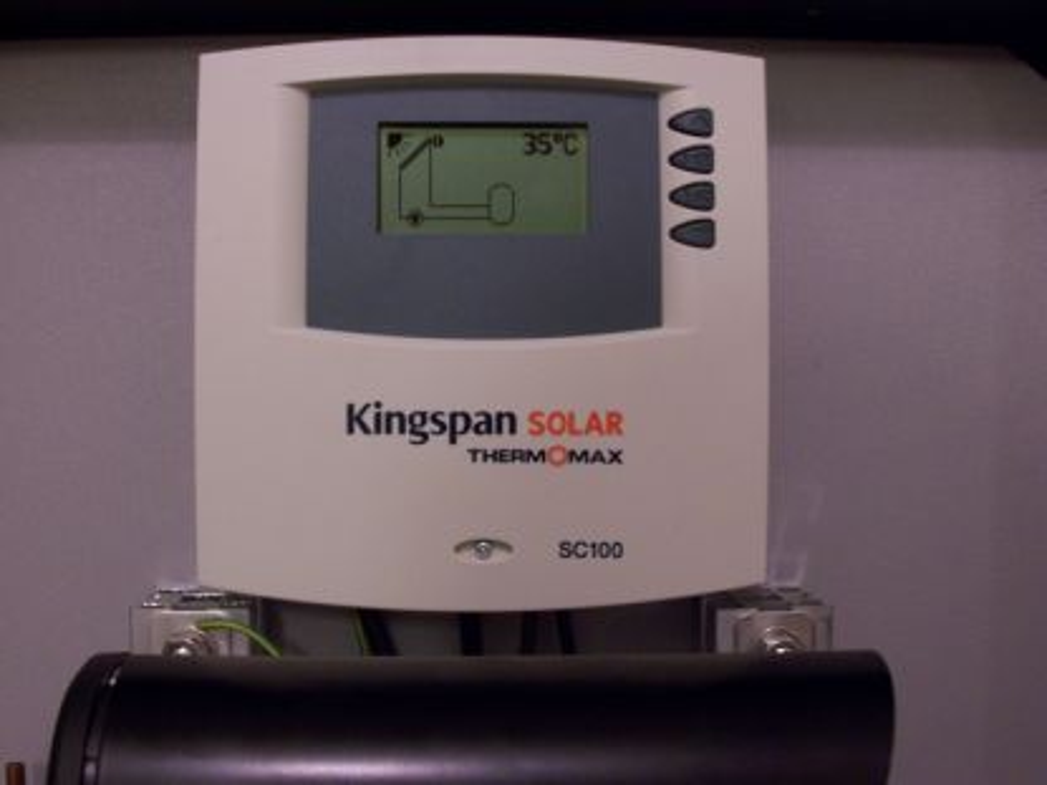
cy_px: 392
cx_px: 524
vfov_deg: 34.3
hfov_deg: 44.8
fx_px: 1270
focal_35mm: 42
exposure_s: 1/8
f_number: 2.8
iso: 140
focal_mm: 7.2
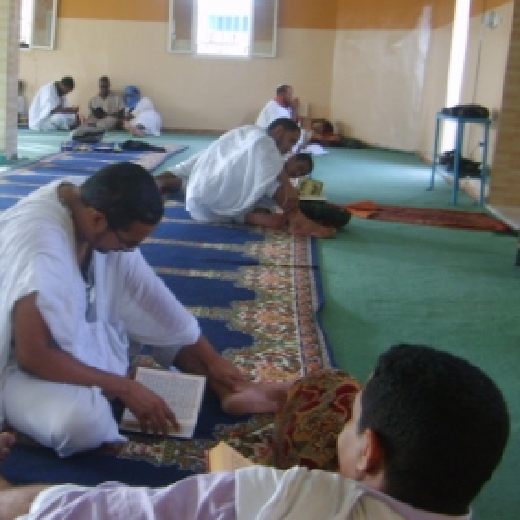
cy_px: 277
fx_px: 833
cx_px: 118
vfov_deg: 34.7
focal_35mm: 49
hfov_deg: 33.8
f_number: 2.8
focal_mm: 5.8
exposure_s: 1/30
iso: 96
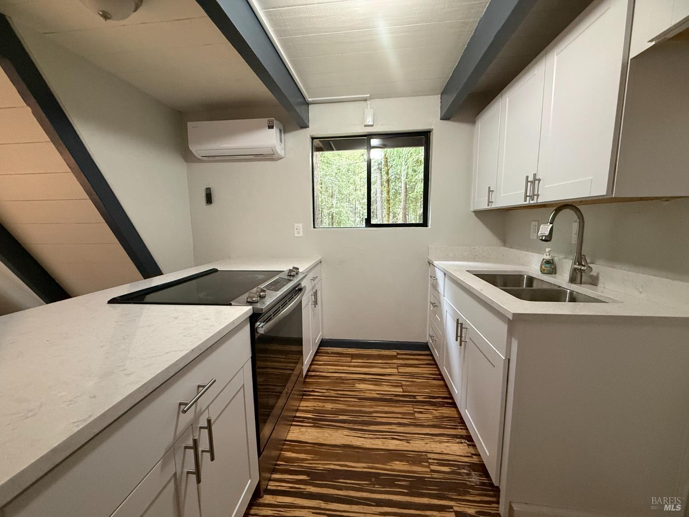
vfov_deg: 85.7
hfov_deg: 102.1
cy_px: 258
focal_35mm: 14
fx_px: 279
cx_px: 344
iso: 500
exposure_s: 1/60
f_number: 2.2
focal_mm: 2.22
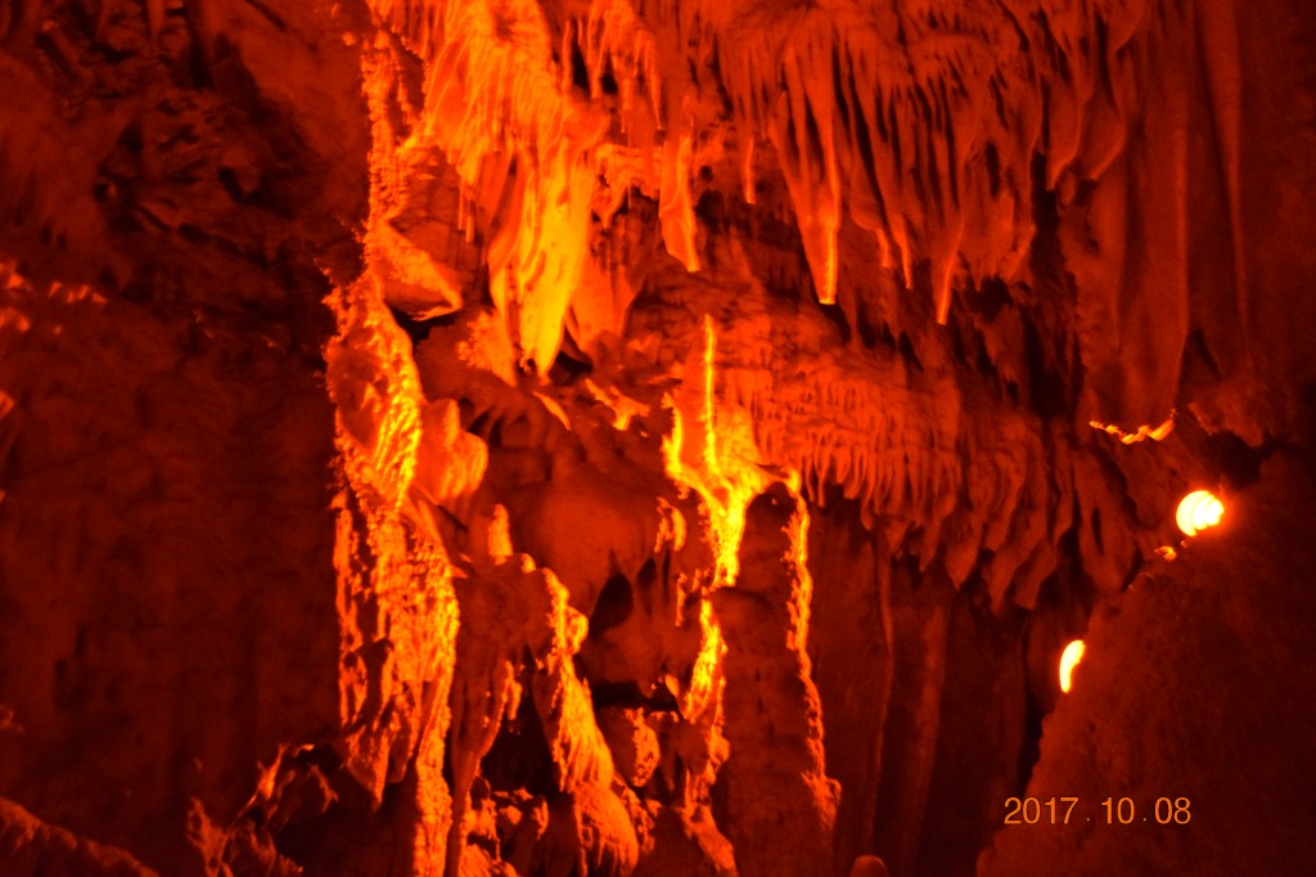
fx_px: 1864
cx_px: 658
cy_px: 438
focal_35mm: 51
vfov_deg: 26.5
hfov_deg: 38.9
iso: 6400
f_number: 4.5
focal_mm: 34
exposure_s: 1/6
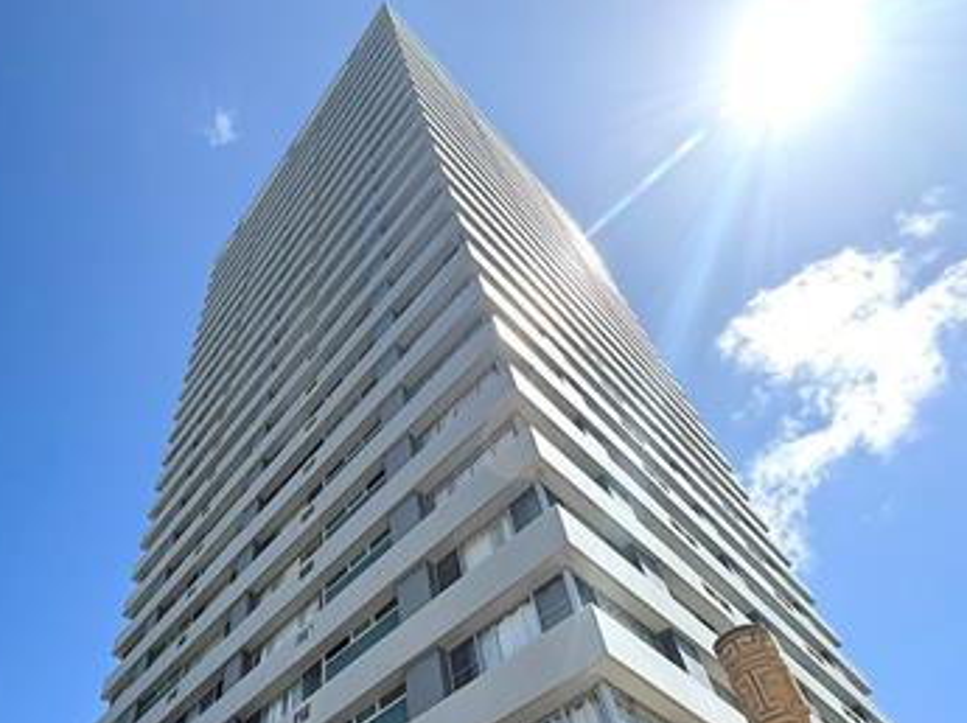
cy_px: 645
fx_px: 726
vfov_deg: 47.8
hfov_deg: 66.3
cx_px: 362
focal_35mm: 26
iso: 80
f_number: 2.2
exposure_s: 1/2611
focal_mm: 2.22
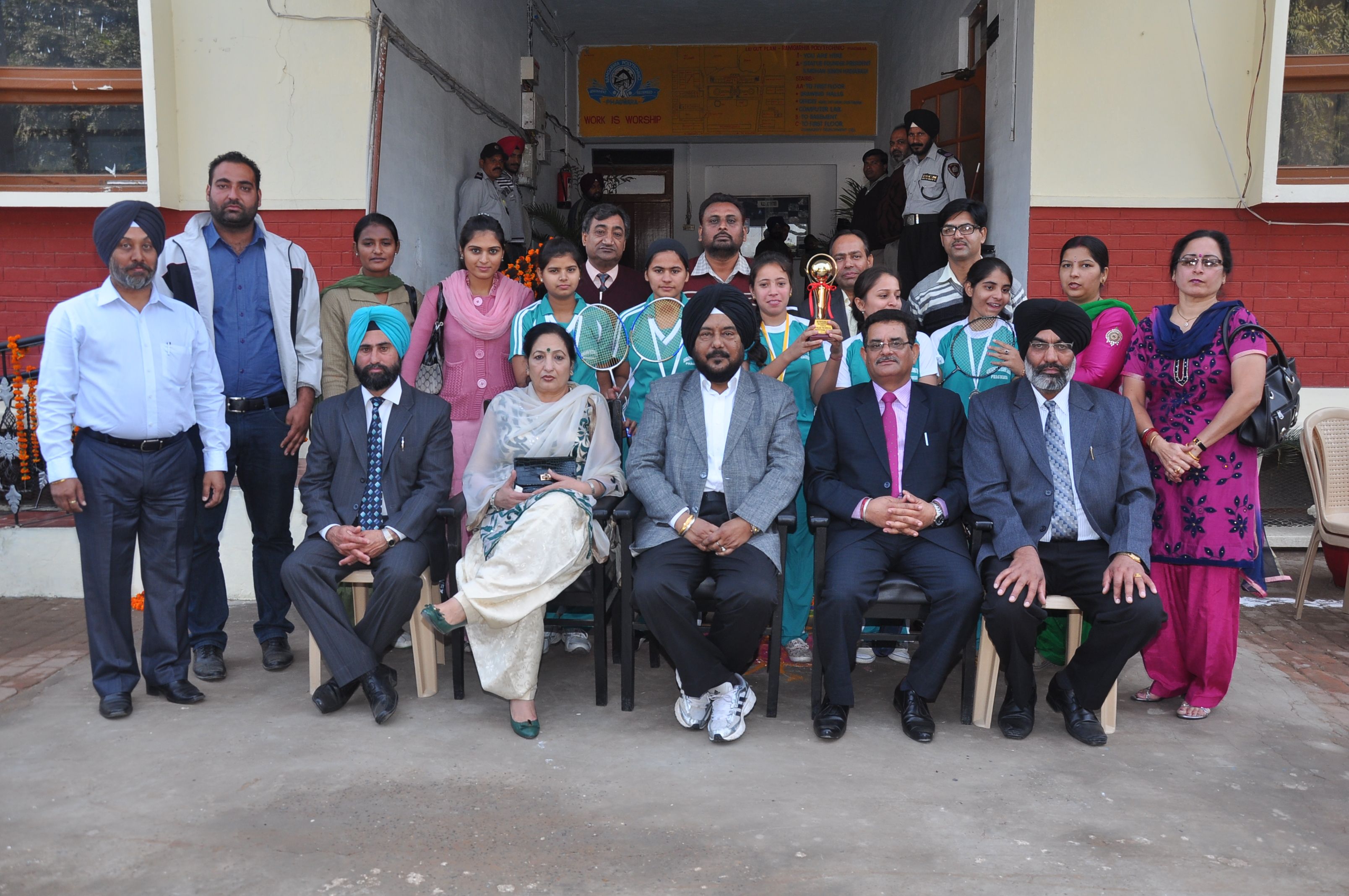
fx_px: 1179
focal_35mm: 32
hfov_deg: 59.6
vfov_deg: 41.6
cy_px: 448
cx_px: 674
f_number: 6.3
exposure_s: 1/125
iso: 200
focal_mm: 21
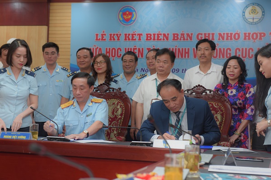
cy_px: 90
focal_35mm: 70
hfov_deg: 28.8
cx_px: 136
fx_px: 527
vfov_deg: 19.5
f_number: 4.5
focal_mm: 70
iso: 400
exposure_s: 1/50
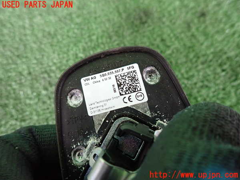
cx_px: 120
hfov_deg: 69.4
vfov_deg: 54.9
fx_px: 173
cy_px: 90
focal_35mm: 25
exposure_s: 1/30
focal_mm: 4.5
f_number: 2
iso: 640
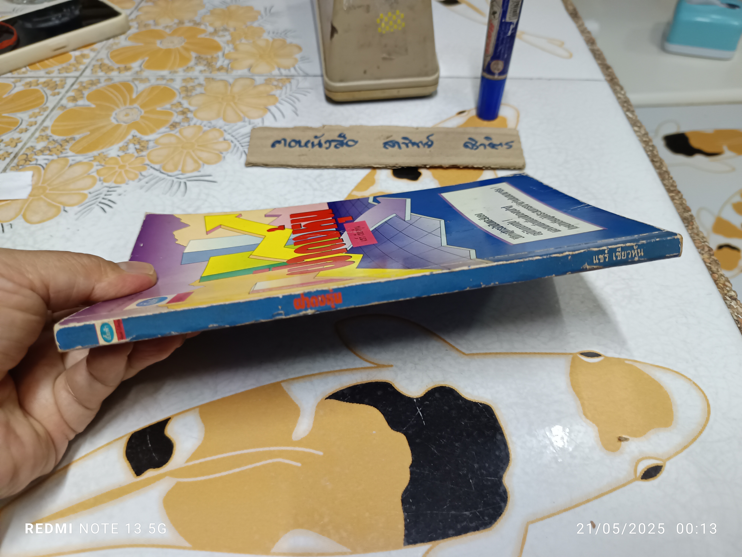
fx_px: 514
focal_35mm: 24
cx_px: 371
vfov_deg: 56.8
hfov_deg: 71.6
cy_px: 278
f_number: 1.7
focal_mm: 5.31
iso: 969
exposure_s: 1/25
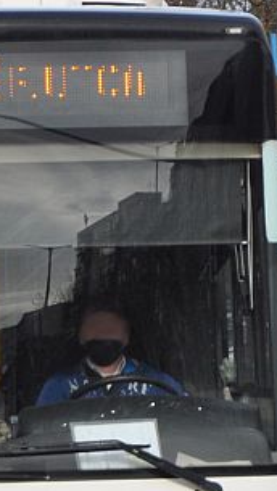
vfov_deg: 3.7
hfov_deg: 2.1
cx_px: -124
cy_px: 275
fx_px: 7544
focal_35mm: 579
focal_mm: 105
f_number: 5.6
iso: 400
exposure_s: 1/1000
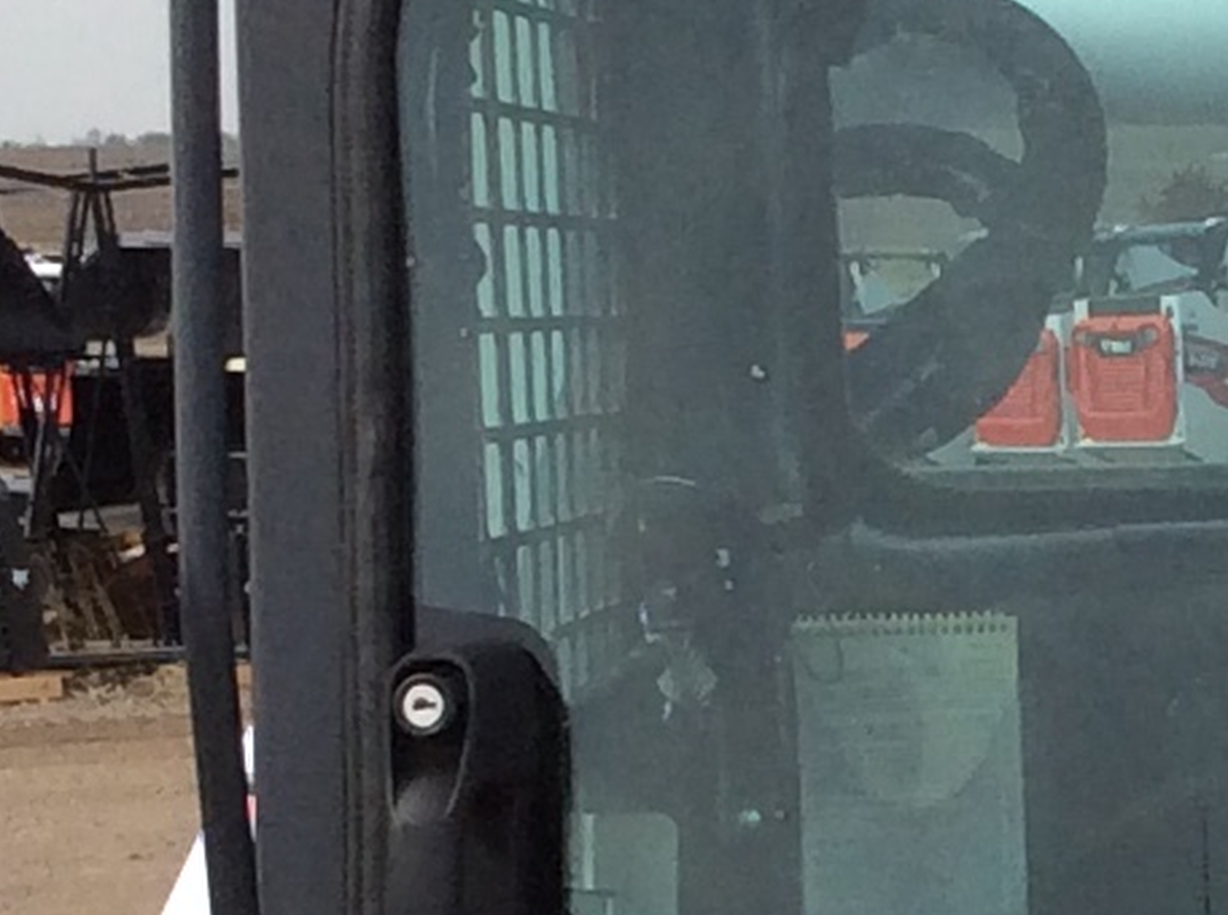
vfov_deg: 8.0
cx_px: 1492
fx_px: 6443
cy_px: 1402
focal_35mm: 182
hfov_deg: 10.7
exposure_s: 1/1362
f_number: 2.4
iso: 32
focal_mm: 3.3
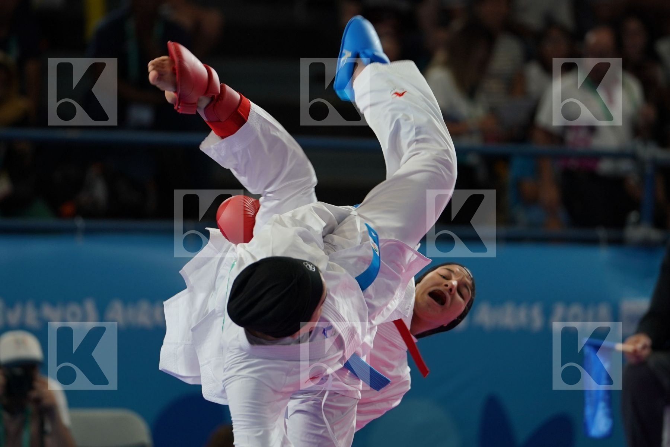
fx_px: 5360
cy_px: 224
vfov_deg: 4.8
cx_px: 335
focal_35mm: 288
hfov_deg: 7.2
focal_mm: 192
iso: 400
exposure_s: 1/500
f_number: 2.8
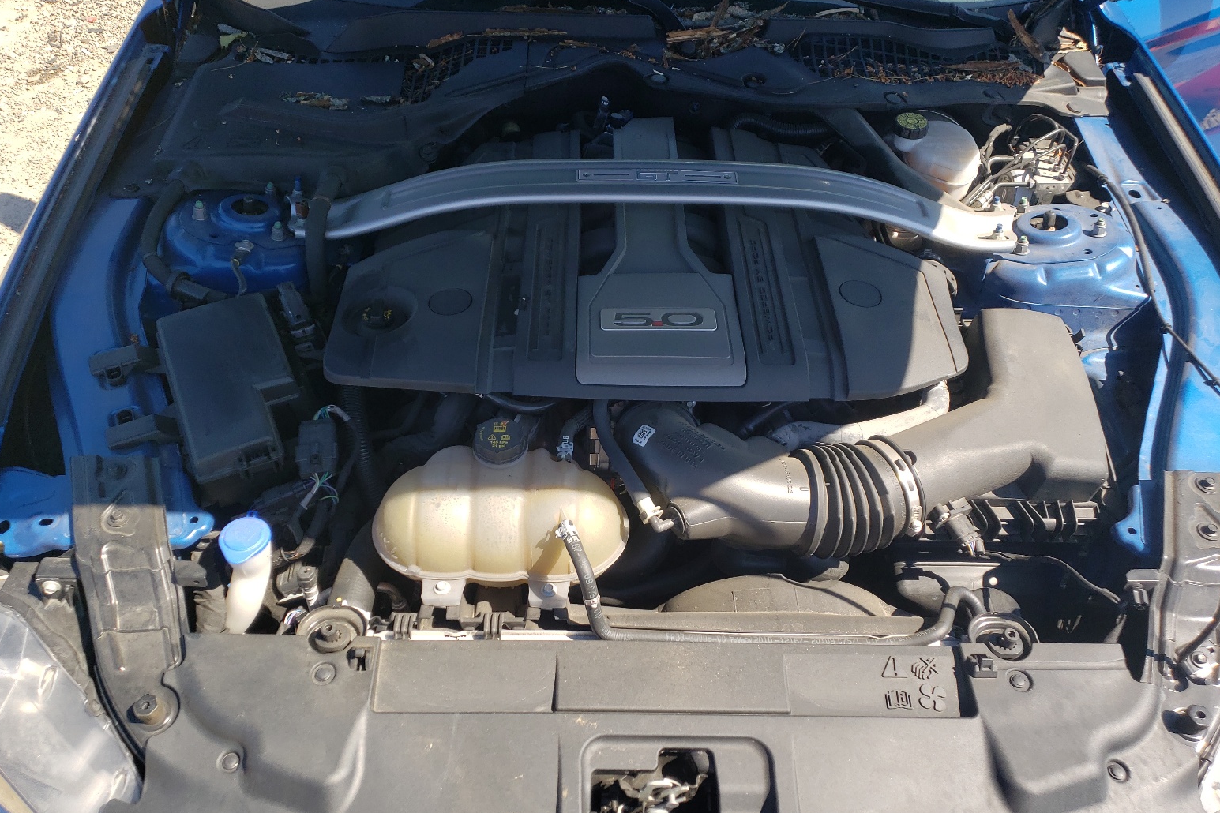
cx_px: 595
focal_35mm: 28
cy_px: 425
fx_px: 949
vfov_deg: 46.4
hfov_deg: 65.5
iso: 50
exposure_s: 1/1111
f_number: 1.5
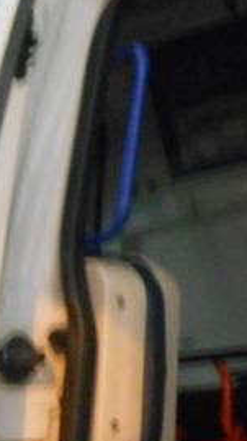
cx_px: 509
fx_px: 933
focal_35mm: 80
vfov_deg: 26.5
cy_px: 264
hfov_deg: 12.9
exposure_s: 1/2.5
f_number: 3.4
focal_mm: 4.7
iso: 800
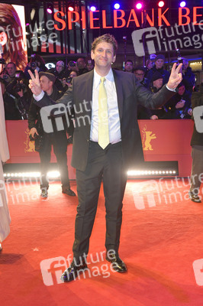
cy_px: 153
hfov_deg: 37.8
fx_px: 297
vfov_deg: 54.5
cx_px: 102
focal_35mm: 35
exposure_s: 1/250
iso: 1600
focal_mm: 35
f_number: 5.6
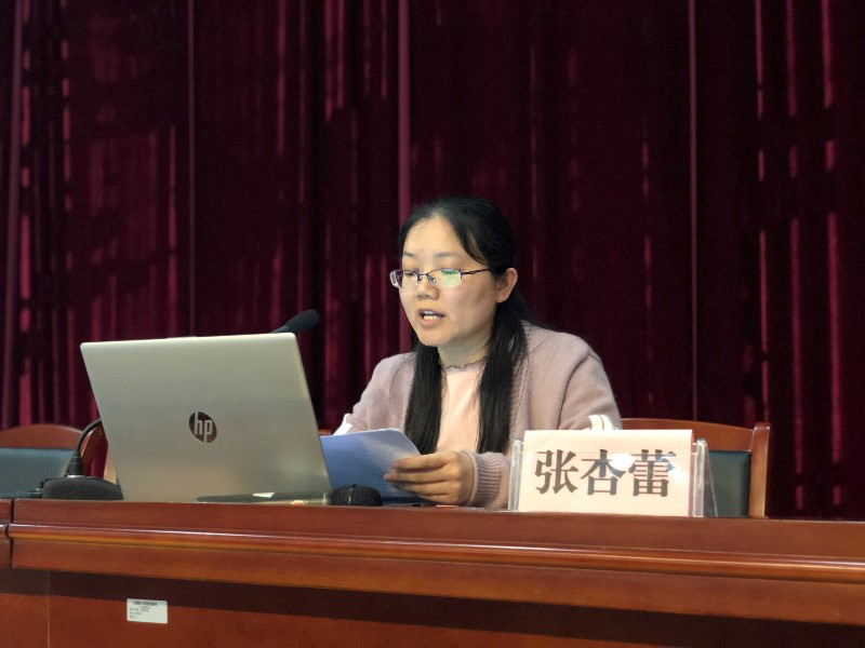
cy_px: 324
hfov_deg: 36.8
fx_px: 1299
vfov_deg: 28.0
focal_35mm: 52
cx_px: 432
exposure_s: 1/10
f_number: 2.4
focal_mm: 6
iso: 160
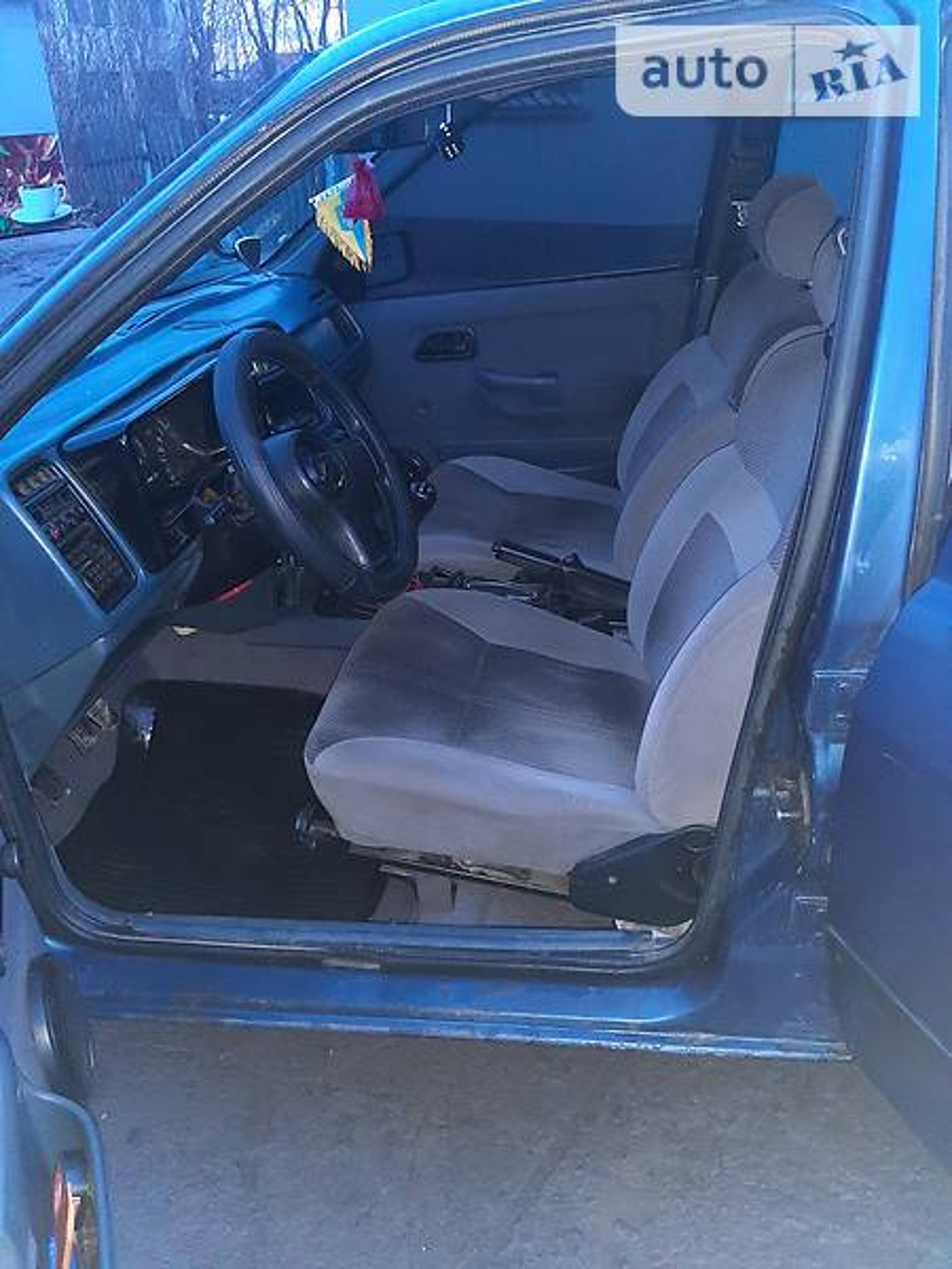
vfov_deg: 65.3
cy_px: 634
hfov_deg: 51.4
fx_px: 990
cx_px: 476
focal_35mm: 27
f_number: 1.7
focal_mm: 3.9
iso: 1000
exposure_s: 1/17
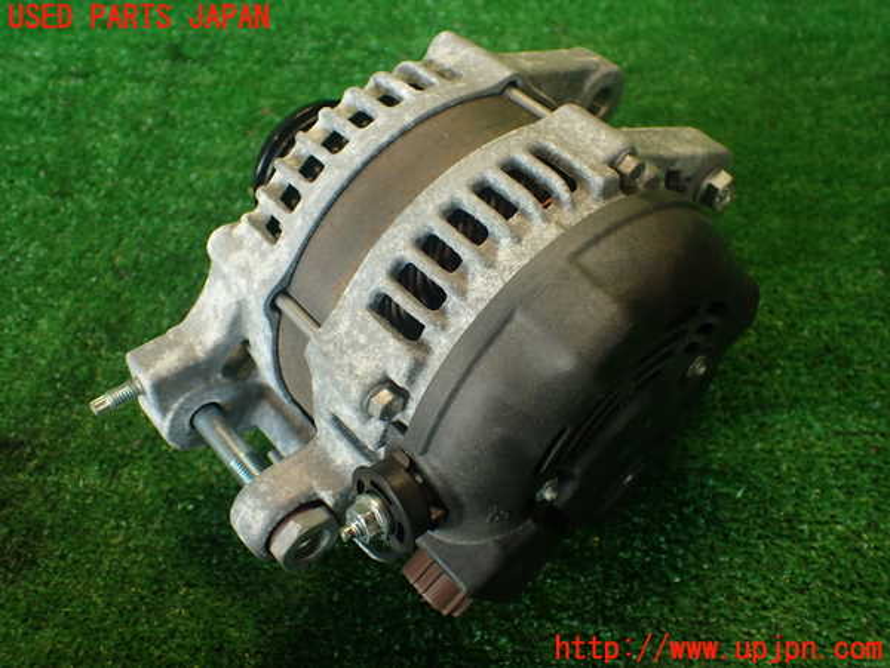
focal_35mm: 32
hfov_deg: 56.8
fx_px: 823
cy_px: 334
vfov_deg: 44.2
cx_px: 445
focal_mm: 5.79
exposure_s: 1/50
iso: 200
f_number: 2.4
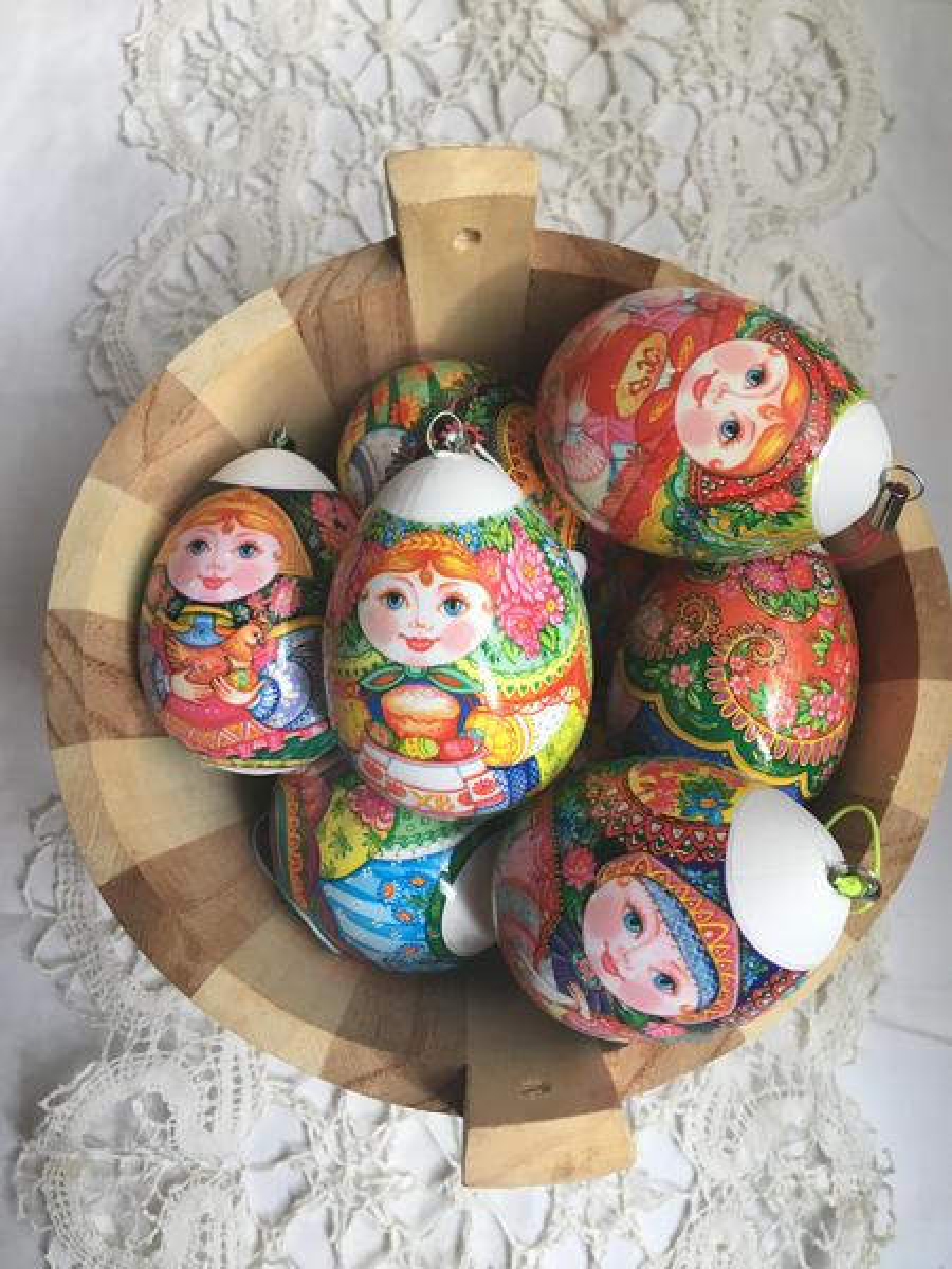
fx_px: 1063
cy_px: 634
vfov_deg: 61.7
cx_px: 476
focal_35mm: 29
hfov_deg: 48.2
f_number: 2.2
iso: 32
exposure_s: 1/33
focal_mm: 4.15
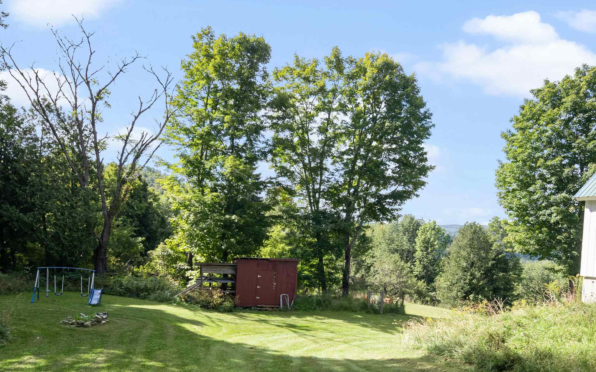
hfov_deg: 72.5
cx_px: 285
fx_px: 406
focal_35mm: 25
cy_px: 260
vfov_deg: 48.1
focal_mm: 11
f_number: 6.3
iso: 320
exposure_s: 1/320
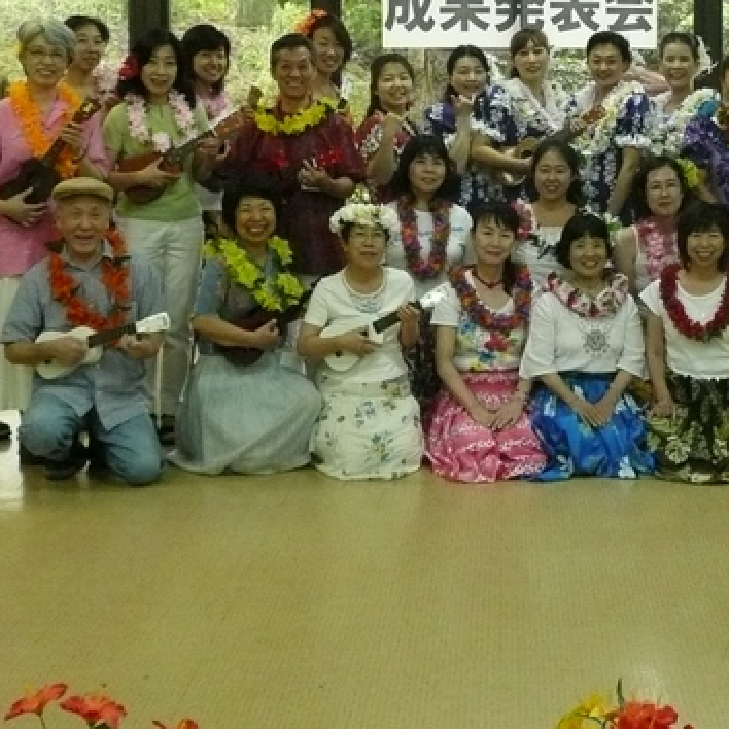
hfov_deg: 26.4
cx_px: 572
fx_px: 1525
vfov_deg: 26.5
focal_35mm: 64
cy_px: 177
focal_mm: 4.6
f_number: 3.3
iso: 400
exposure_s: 1/50
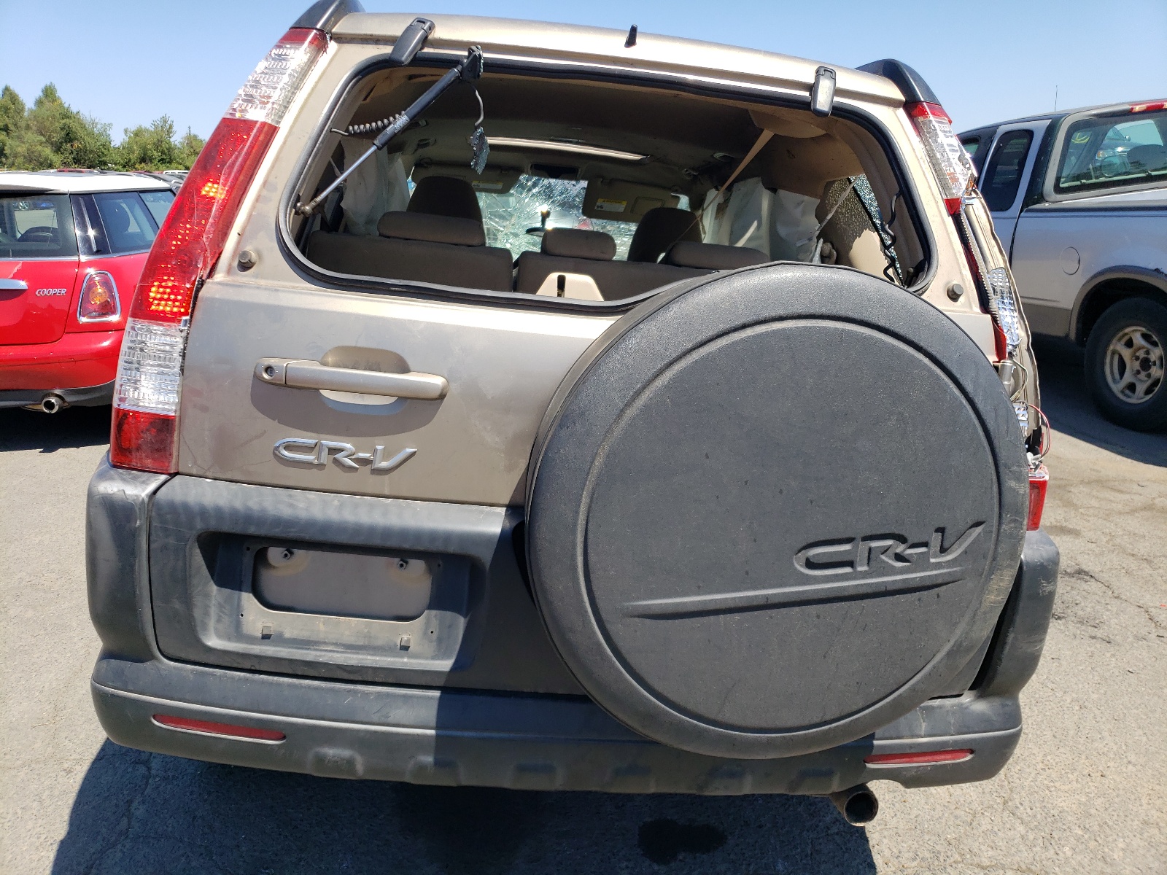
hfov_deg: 67.3
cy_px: 438
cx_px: 584
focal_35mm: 26
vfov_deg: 53.1
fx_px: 877
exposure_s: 1/2000
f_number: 1.5
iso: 50
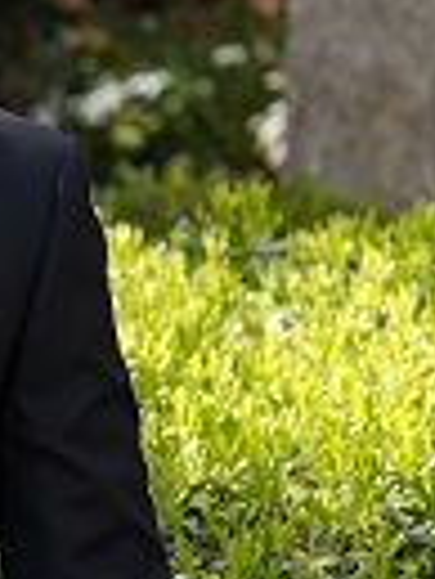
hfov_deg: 3.6
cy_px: 368
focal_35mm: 413
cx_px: -229
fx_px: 6909
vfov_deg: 4.8
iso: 320
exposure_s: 1/500
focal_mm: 94
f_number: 5.6
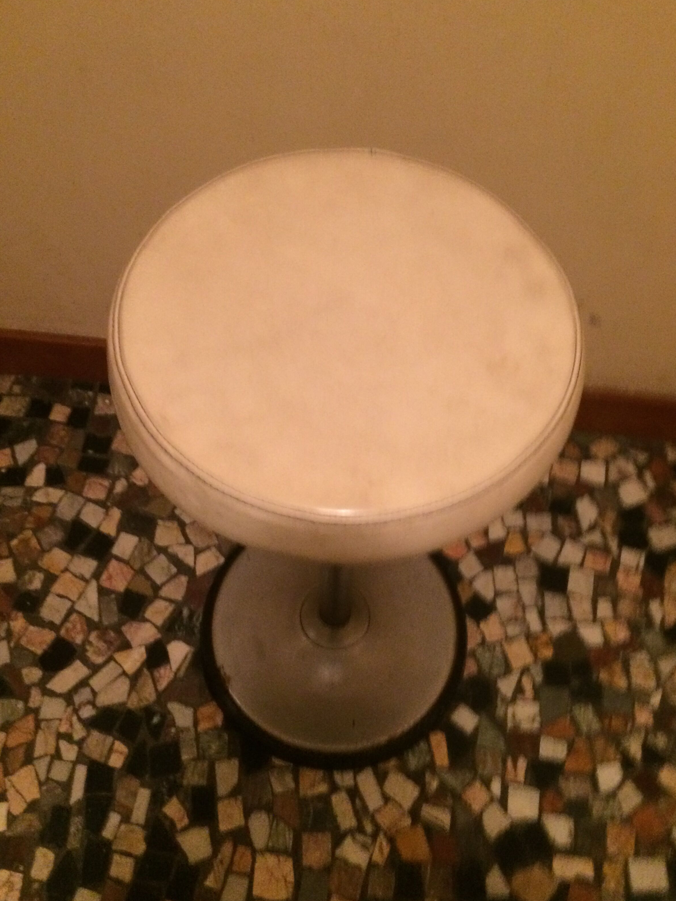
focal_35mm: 30
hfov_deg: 46.8
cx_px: 347
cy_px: 444
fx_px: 781
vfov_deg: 60.0
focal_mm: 4.15
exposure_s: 1/17
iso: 400
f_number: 2.2
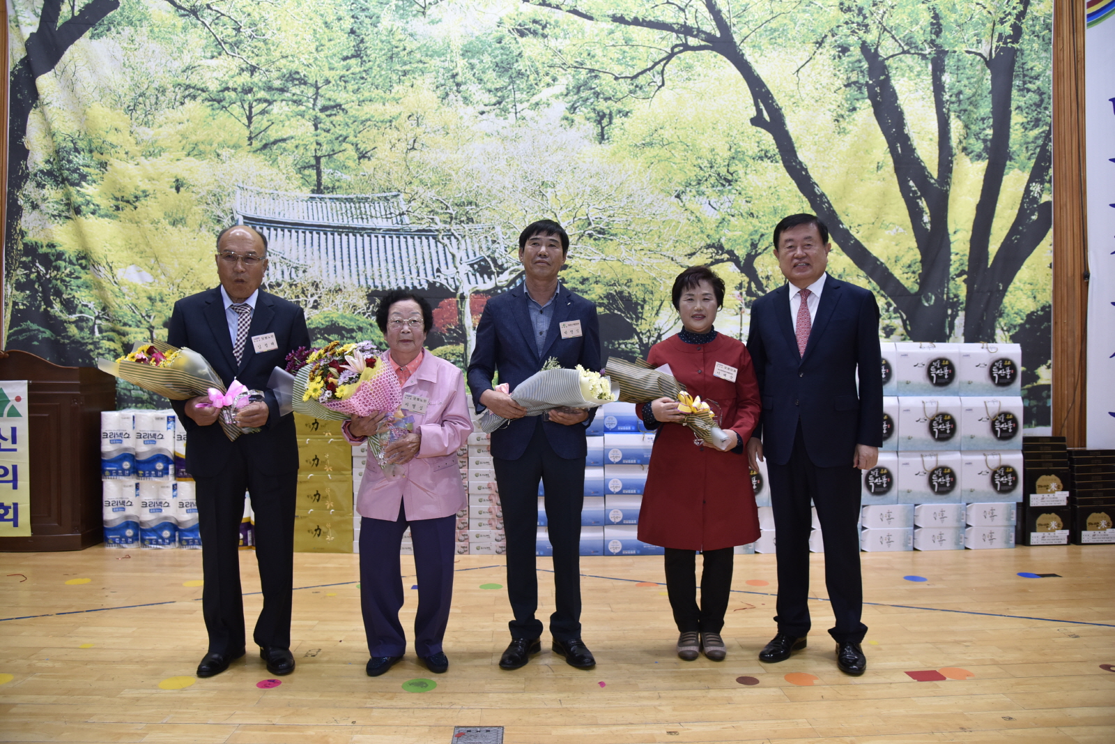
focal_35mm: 24
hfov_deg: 73.7
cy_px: 372
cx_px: 558
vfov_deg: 53.1
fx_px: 743
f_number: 4
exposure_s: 1/125
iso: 800
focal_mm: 24
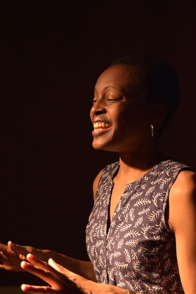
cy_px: 147
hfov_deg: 21.6
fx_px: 514
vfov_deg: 31.9
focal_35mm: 63
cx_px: 98
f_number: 5
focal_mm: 42
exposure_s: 1/125
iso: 800
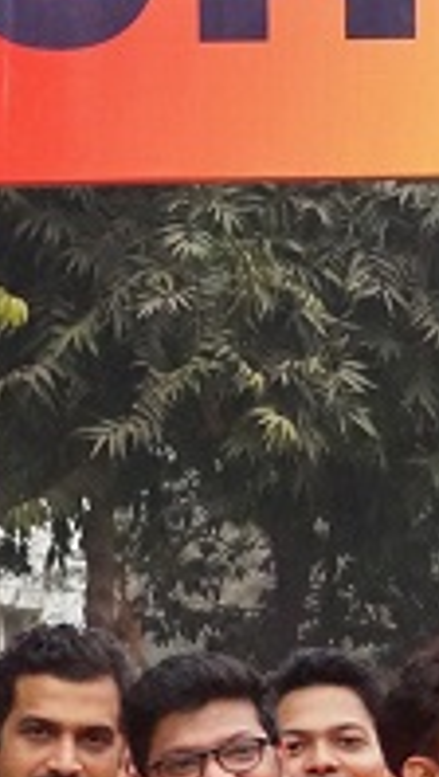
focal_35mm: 173
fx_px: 3565
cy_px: 920
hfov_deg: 6.6
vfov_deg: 12.2
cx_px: -702
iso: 1600
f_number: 4
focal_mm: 20
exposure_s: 1/500
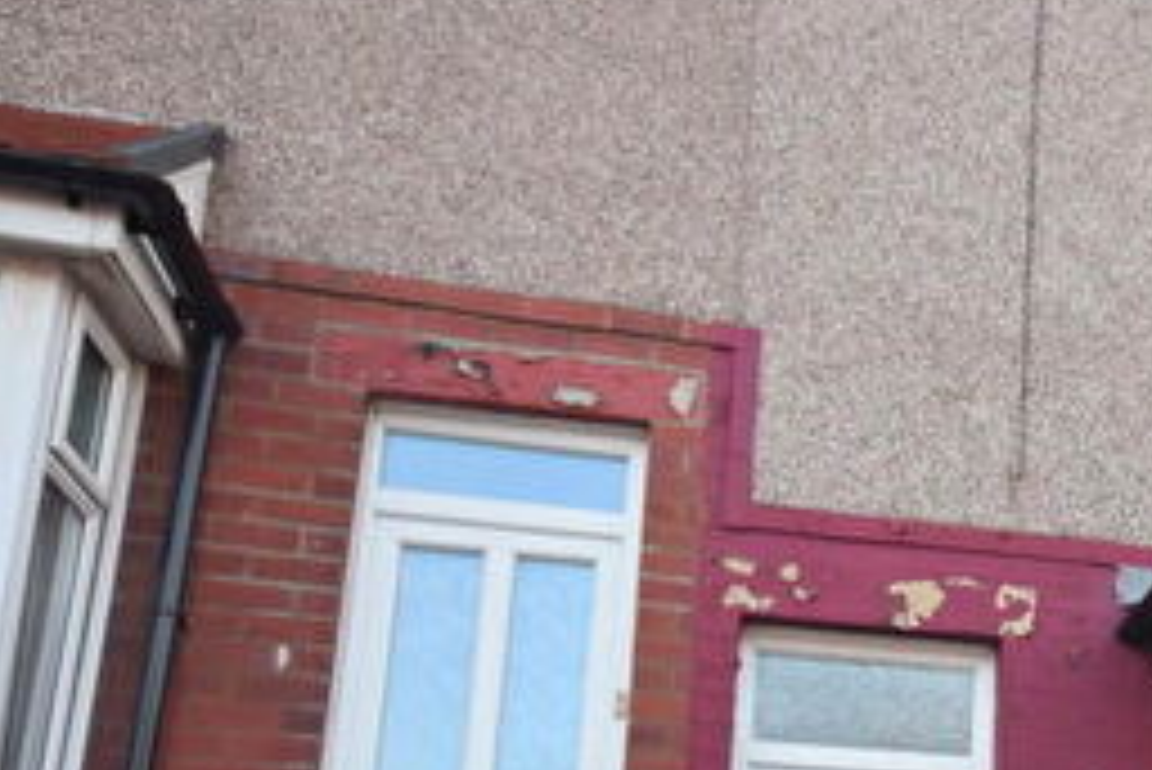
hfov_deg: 33.4
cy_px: 768
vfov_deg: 24.3
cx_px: 1206
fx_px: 1709
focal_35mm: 53
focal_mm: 13
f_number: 6.3
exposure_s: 1/160
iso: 400
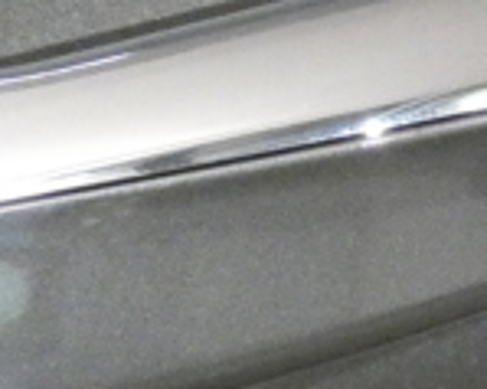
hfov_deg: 11.4
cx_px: 513
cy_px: 278
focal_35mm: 168
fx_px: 2420
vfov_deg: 9.2
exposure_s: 1/125
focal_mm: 5.8
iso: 2500
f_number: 3.4
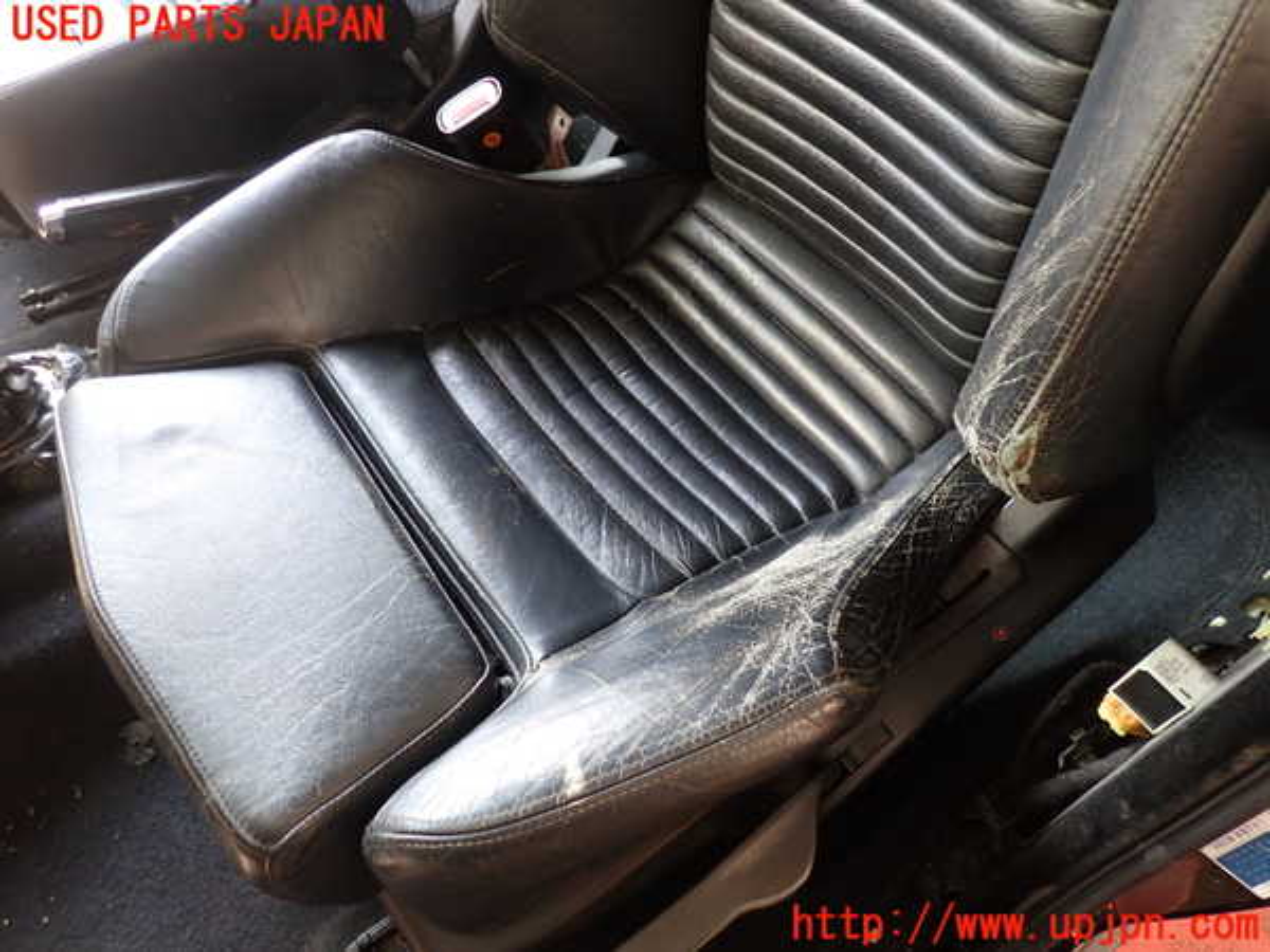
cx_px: 635
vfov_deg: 54.9
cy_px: 476
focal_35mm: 25
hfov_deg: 69.4
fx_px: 917
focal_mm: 4.5
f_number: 2
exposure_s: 1/50
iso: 200
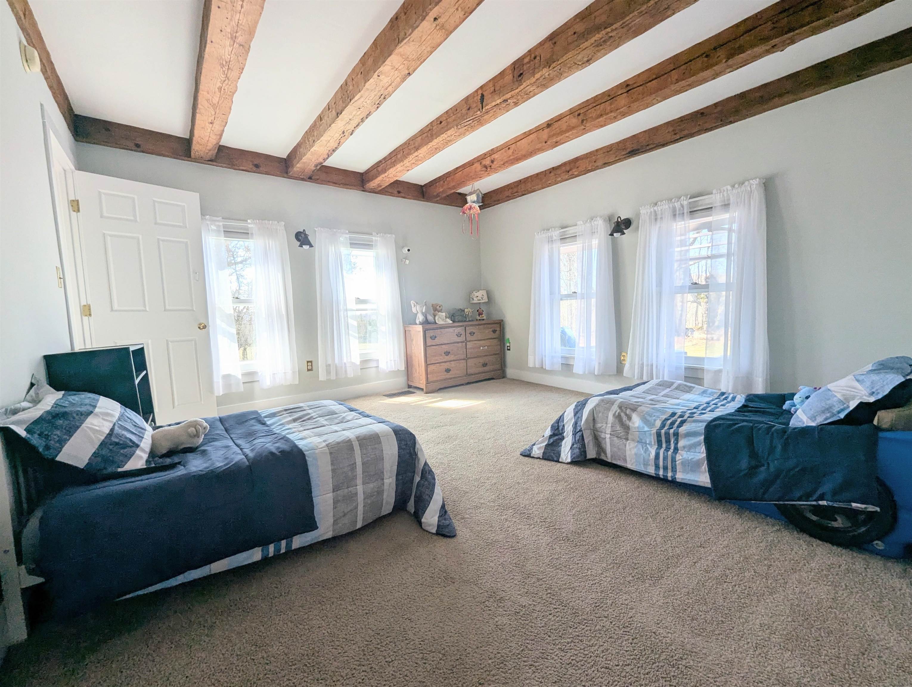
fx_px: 343
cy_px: 344
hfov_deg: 106.1
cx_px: 456
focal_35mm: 13
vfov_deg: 90.1
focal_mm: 1.95
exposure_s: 1/161
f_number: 2.2
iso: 42
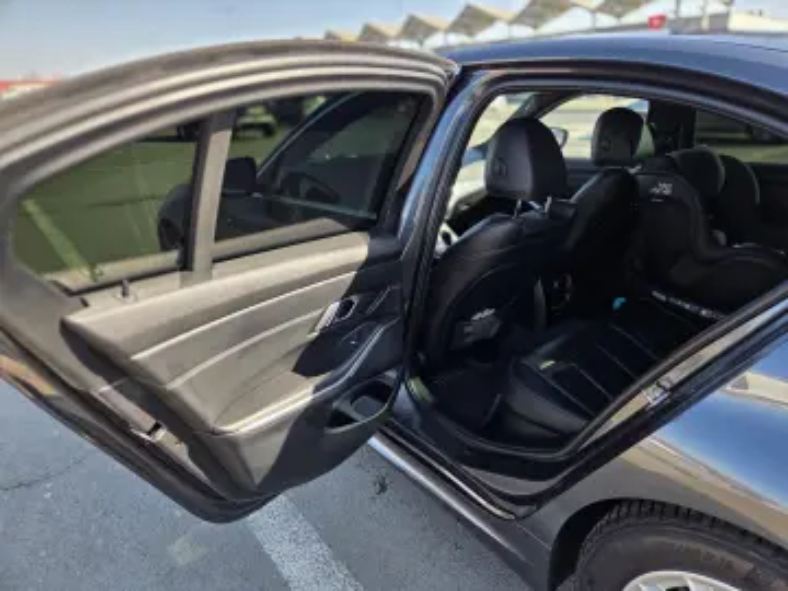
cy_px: 296
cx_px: 394
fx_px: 524
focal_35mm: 23
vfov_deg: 58.9
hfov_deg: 73.9
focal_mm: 5.4
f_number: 1.8
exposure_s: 1/801
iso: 80
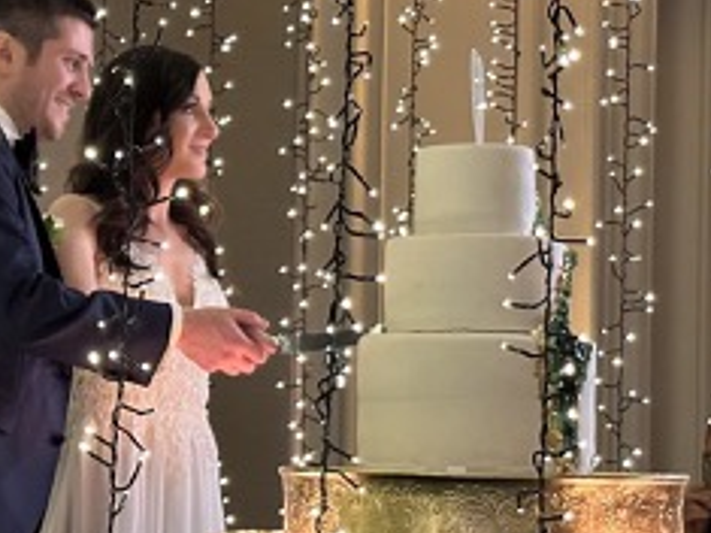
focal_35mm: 131
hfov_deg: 14.9
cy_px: 263
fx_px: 2689
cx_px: 57
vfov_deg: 11.3
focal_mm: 6.86
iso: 640
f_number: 1.78
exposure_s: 1/30
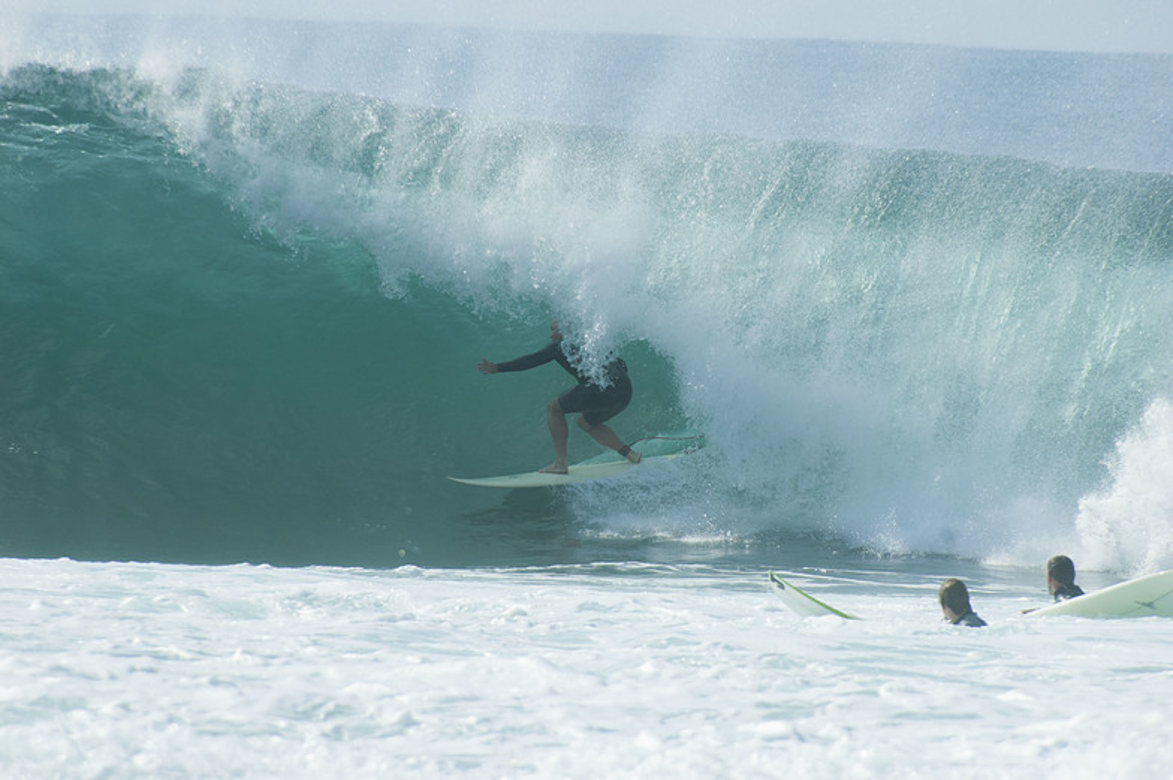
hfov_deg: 3.4
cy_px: 390
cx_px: 586
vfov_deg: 2.3
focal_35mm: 600
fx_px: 19529
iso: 200
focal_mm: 400
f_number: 8
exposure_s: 1/750
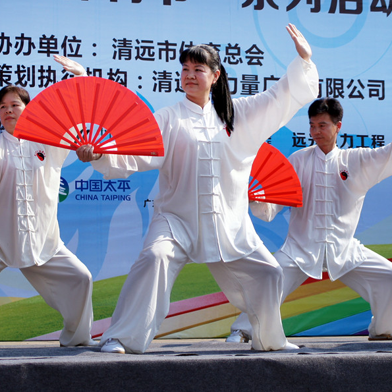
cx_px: 182
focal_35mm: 145
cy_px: 196
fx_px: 1858
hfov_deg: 12.0
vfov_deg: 12.0
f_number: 4
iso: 100
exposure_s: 1/640
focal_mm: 55
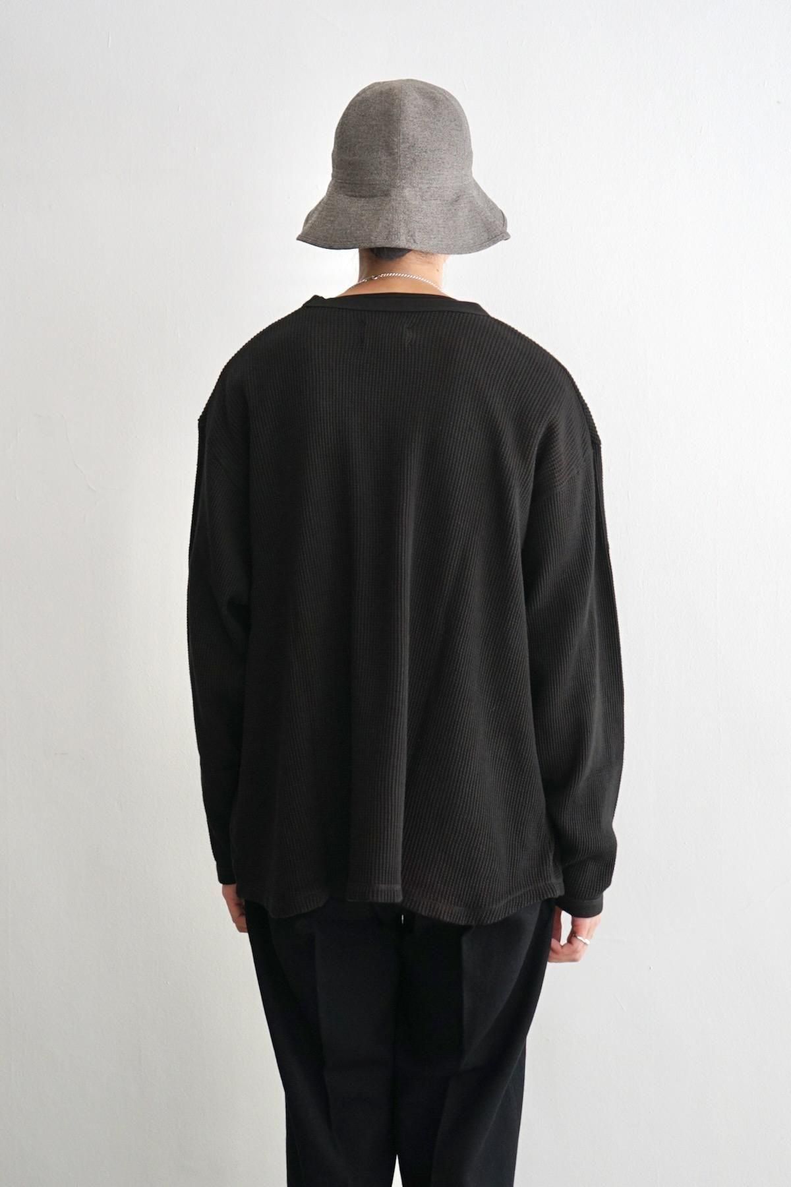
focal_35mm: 55
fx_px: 1813
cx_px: 396
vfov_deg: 36.2
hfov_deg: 24.6
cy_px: 594
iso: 1000
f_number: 5
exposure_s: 1/160
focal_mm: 55
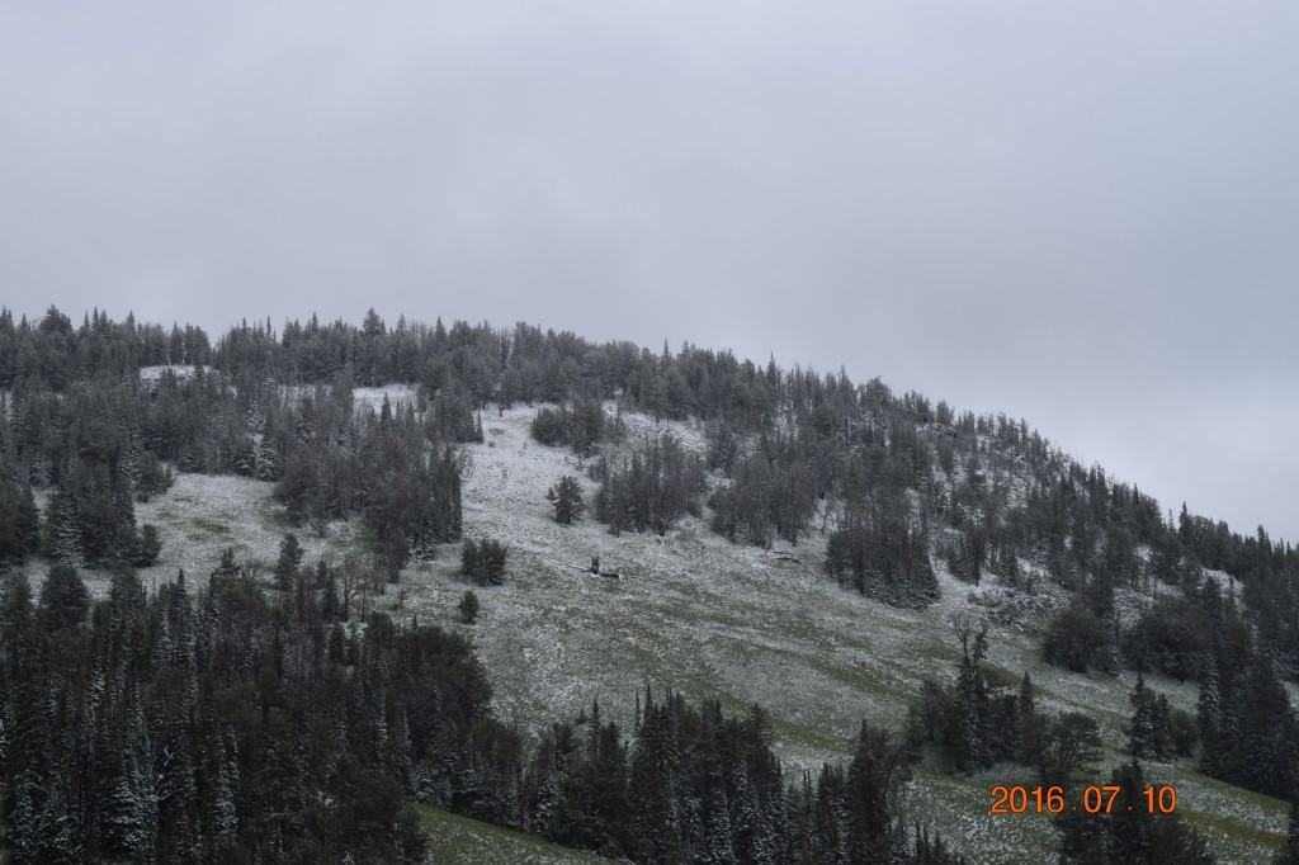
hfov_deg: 26.0
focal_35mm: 78
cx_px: 650
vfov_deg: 17.5
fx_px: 2813
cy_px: 432
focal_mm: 52
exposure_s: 1/400
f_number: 10
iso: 200
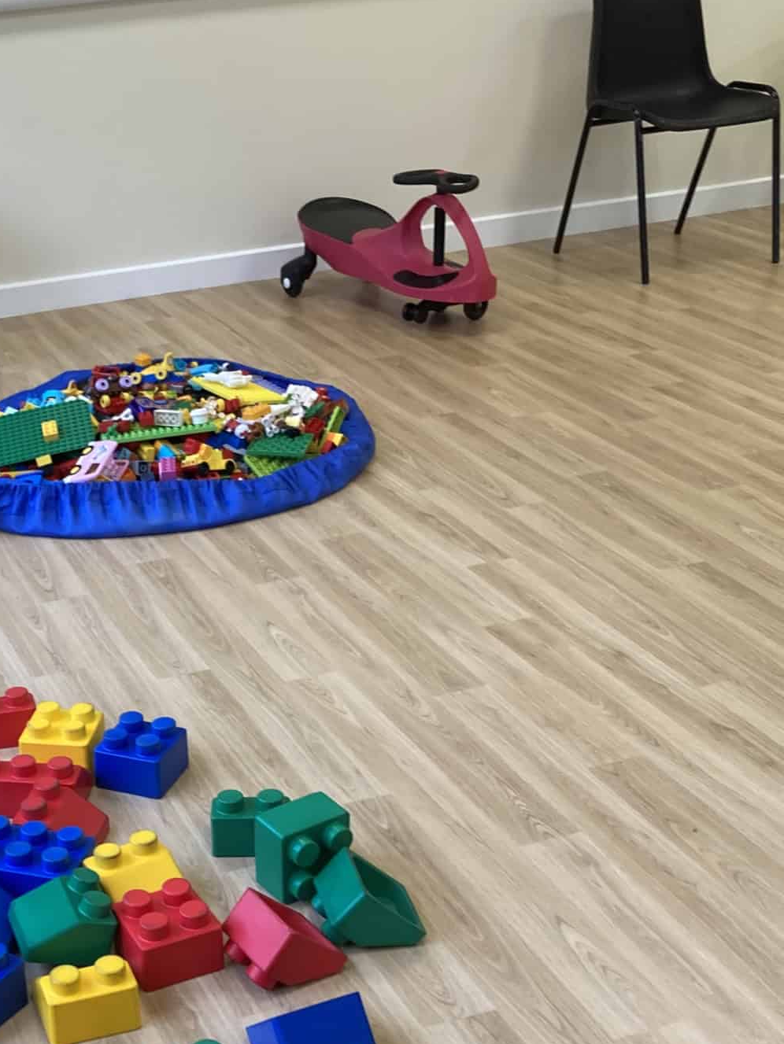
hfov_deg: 26.5
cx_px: 142
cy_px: 727
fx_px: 1630
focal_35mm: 54
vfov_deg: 35.1
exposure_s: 1/100
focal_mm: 4
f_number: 1.8
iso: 80
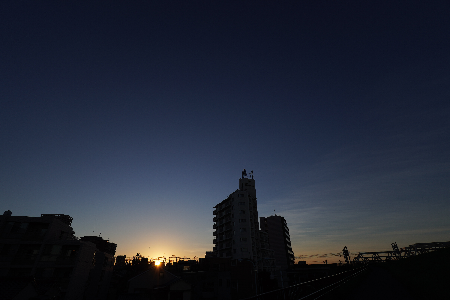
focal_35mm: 16
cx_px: 225
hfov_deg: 95.0
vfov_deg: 72.1
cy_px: 150
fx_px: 206
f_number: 4.5
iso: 100
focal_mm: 11
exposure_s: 1/1250
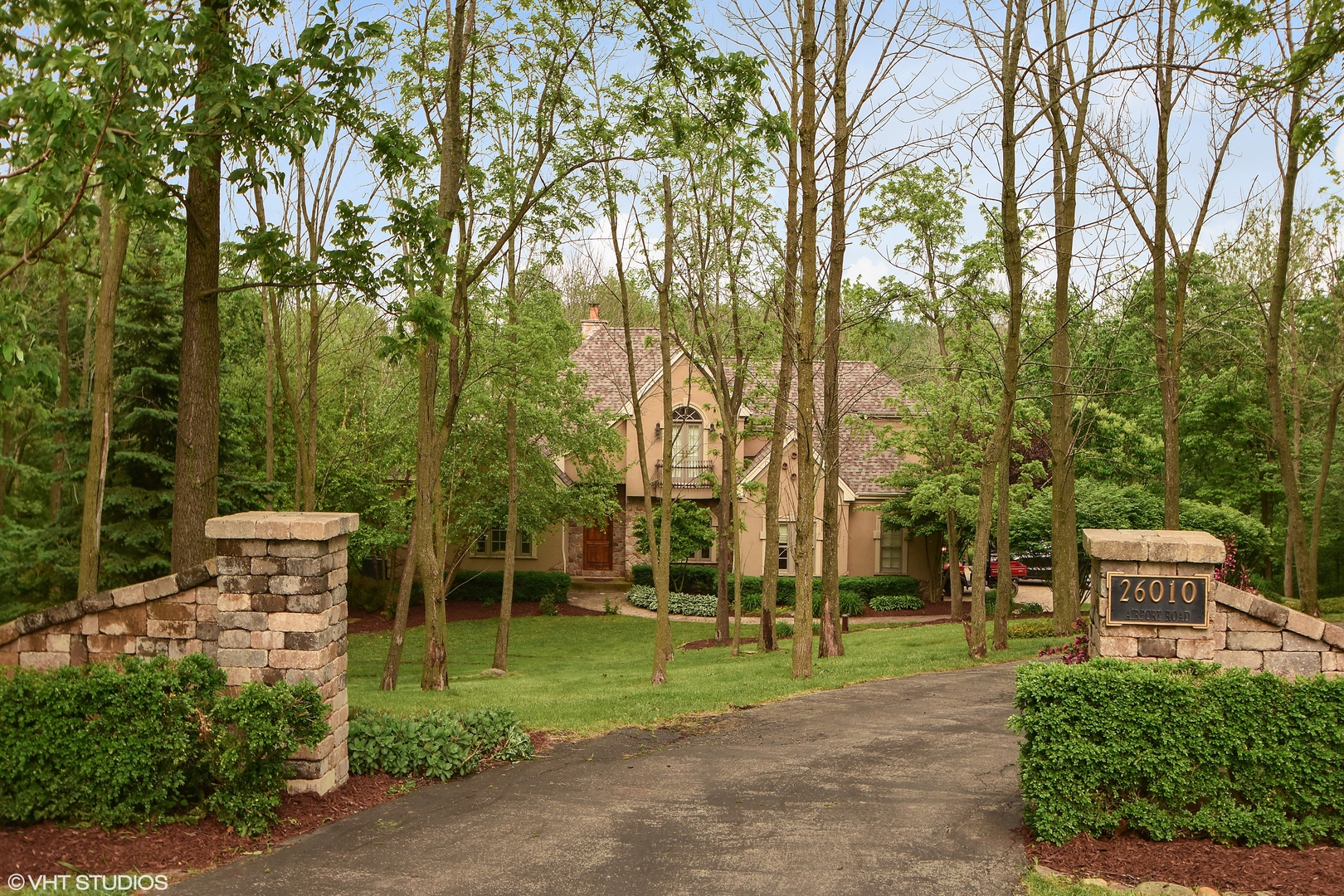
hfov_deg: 53.1
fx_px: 1344
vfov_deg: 36.9
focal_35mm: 36
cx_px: 672
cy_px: 448
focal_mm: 24
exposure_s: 1/160
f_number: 8
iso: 200
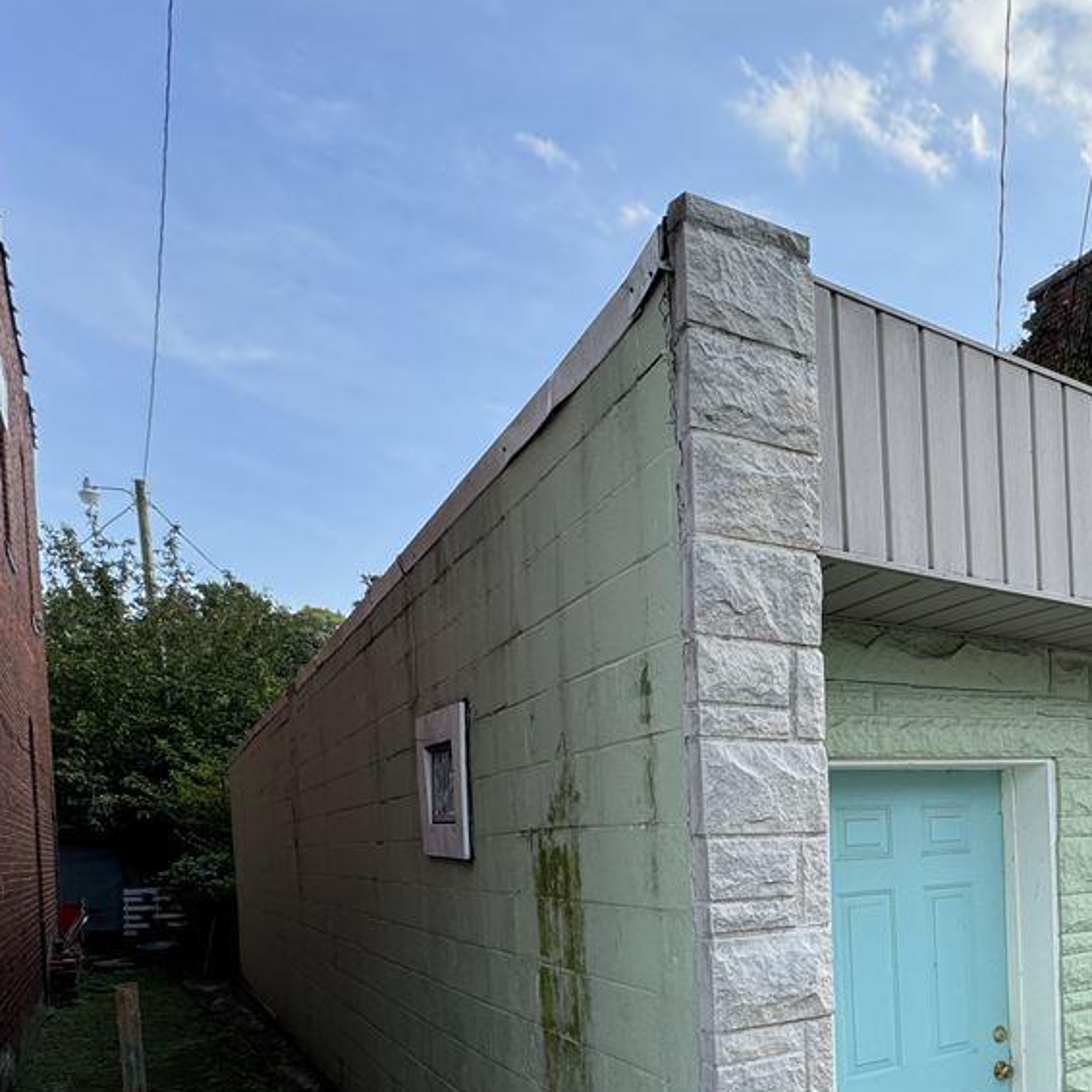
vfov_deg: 53.6
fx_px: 999
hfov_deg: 49.4
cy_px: 870
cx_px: 1032
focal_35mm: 28
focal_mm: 2.22
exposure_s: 1/479
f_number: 2.2
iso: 40
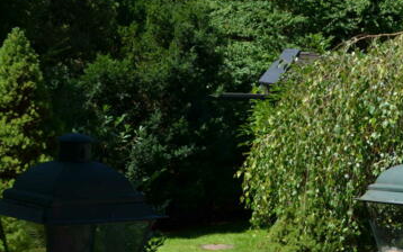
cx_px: 355
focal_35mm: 68
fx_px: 747
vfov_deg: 19.1
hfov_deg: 29.1
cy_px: 159
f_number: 8
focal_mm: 24
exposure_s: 1/250
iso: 160
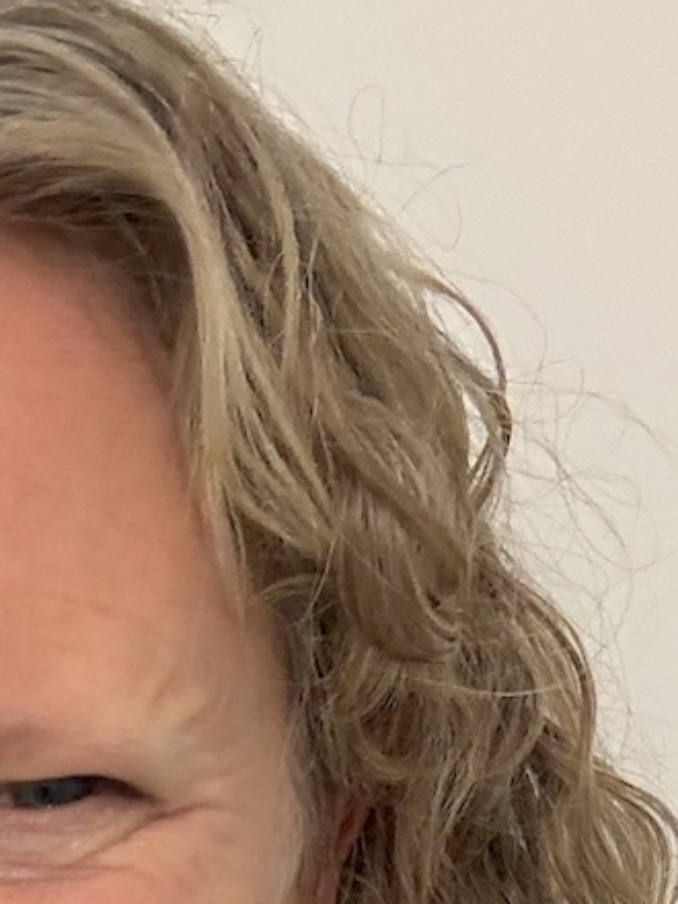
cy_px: 1181
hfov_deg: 15.8
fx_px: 2376
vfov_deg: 19.8
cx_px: -58
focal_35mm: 91
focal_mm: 2.69
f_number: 1.9
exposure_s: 1/60
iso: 200
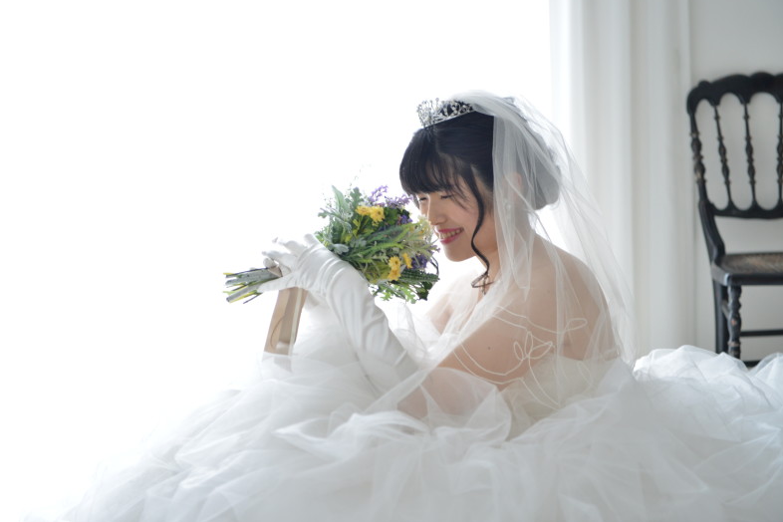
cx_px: 391
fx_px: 1240
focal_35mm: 57
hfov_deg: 35.1
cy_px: 260
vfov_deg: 23.8
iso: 1000
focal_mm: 56
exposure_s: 1/30
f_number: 2.8
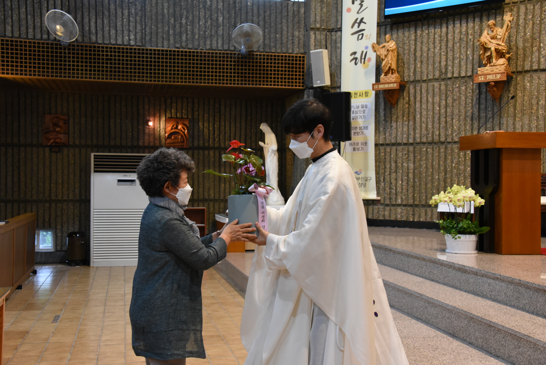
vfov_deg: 29.9
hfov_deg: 43.6
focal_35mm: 45
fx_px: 683
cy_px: 182
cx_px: 273
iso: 3200
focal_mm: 45
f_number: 6.3
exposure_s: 1/100
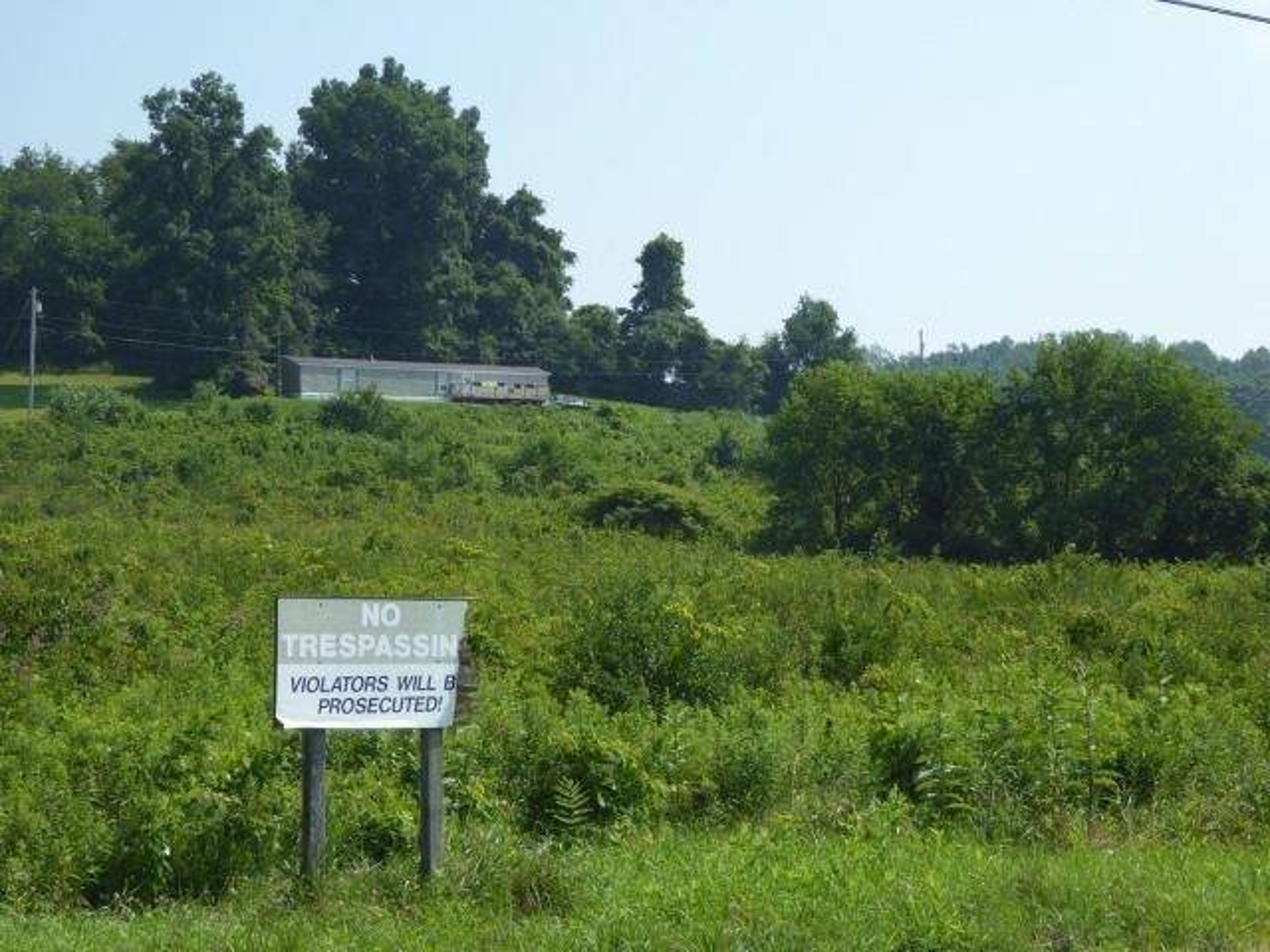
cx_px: 635
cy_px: 476
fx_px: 2715
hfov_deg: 26.3
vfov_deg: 19.9
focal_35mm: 74
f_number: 4.6
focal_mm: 13.2
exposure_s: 1/500
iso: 100
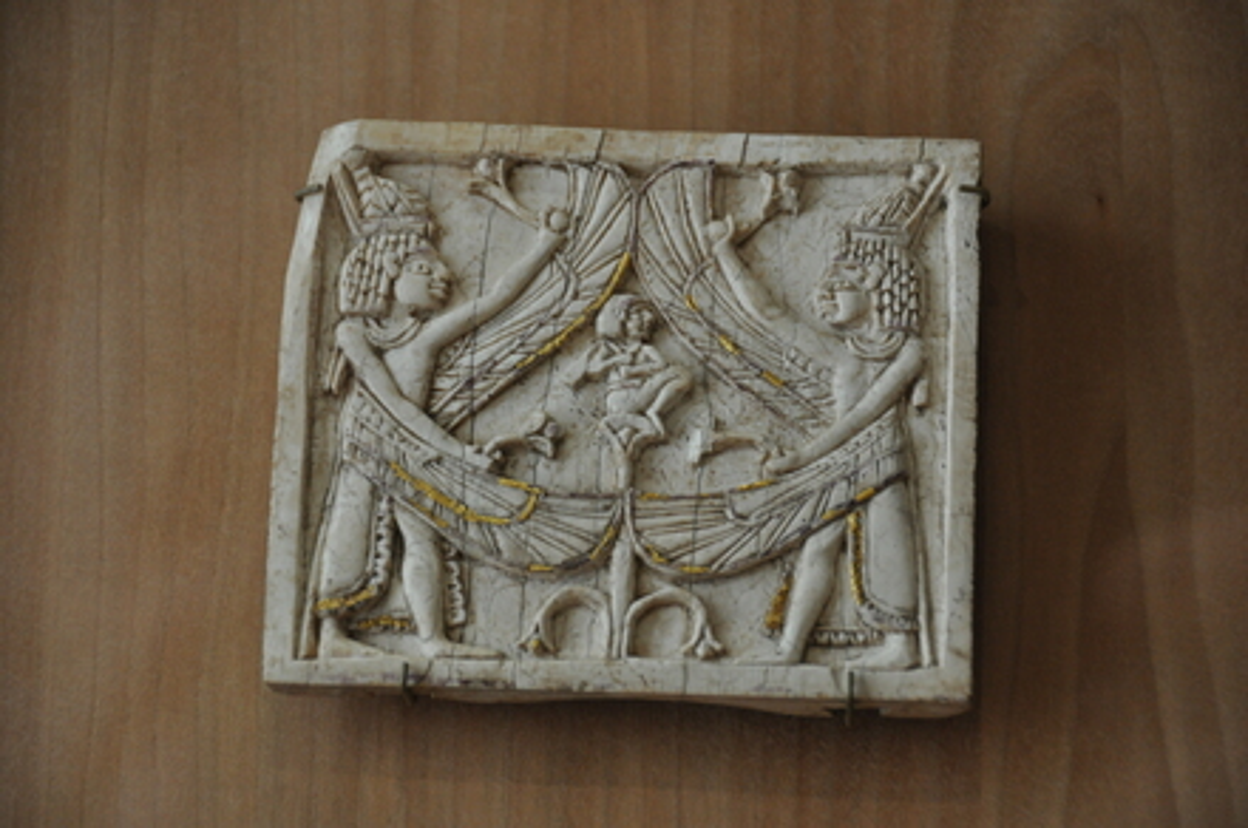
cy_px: 414
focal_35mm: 202
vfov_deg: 6.8
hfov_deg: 10.2
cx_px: 624
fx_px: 7010
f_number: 5.6
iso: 800
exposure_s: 1/80
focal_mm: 135
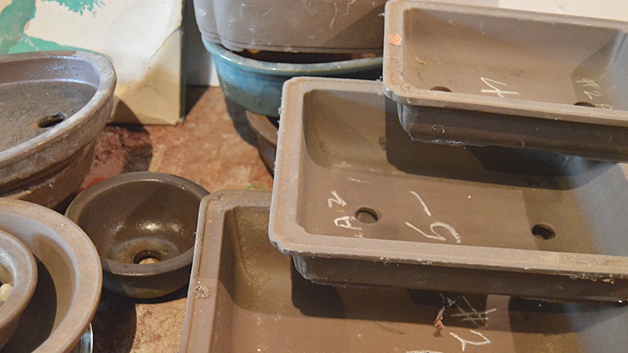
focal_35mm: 41
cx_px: 314
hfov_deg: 49.4
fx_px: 683
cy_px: 192
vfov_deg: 29.0
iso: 3200
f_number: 4
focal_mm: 26
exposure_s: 1/13
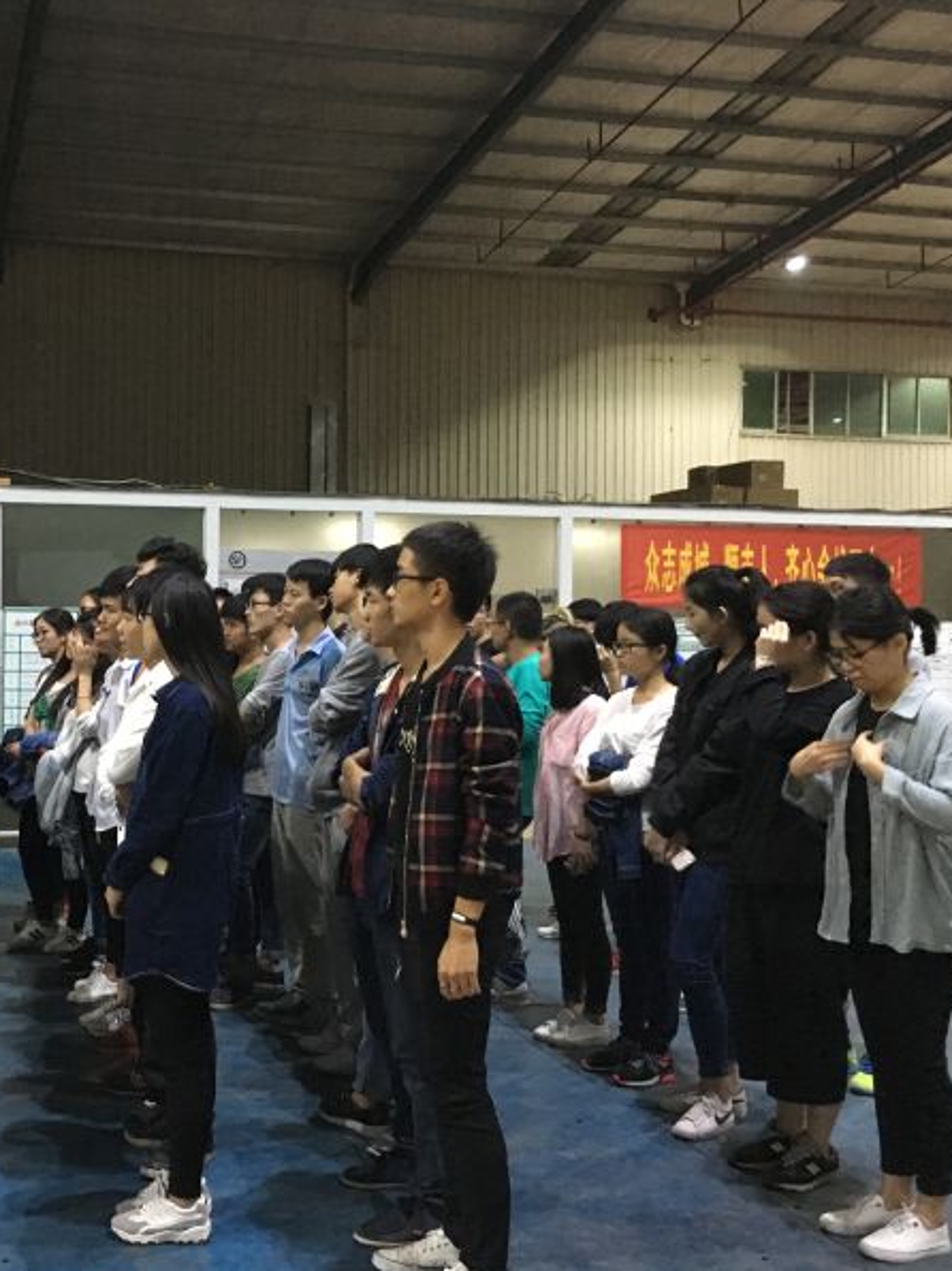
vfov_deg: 47.9
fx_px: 1431
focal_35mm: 39
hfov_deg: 35.5
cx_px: 181
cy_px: 639
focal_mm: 4.15
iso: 250
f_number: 2.2
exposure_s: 1/17
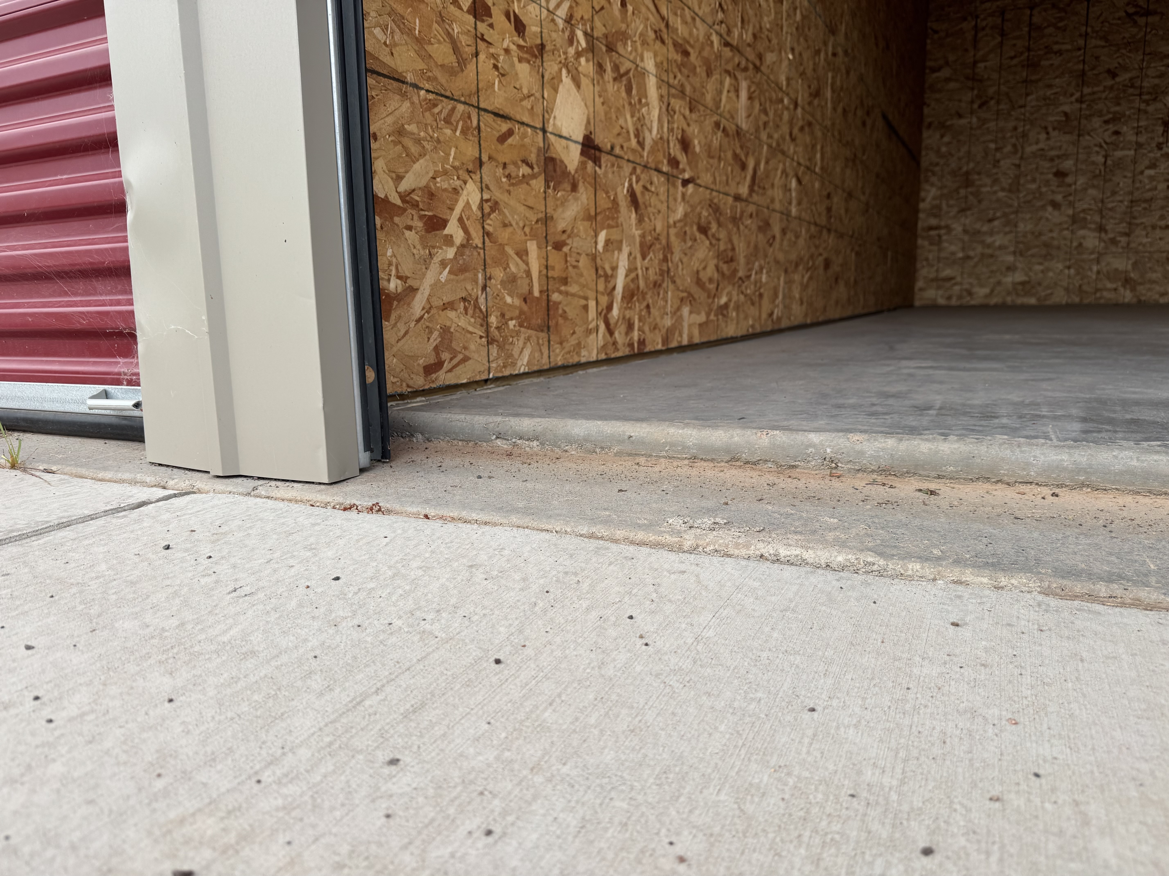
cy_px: 438
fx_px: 810
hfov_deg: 71.6
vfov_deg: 56.8
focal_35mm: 24
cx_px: 584
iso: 80
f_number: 1.78
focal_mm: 6.76
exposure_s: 1/1172
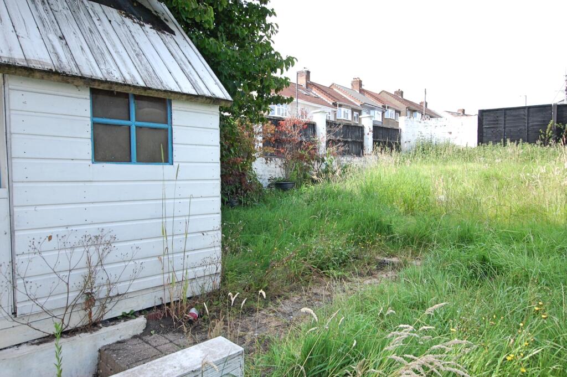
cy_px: 188
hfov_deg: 70.5
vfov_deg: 50.3
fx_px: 401
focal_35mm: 26
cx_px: 284
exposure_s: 1/250
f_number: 8
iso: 800
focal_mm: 17
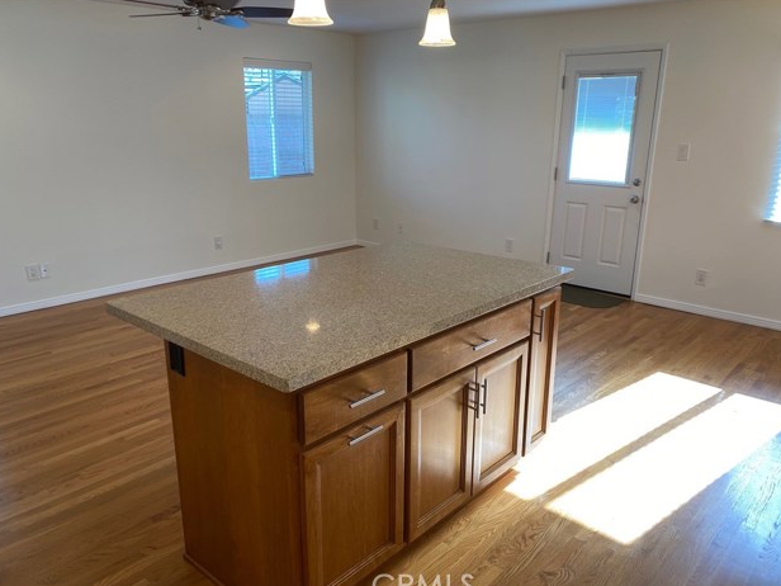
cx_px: 392
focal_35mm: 27
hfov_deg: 65.3
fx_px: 609
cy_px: 299
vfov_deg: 51.4
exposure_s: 1/120
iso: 50
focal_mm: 4.25
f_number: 1.8
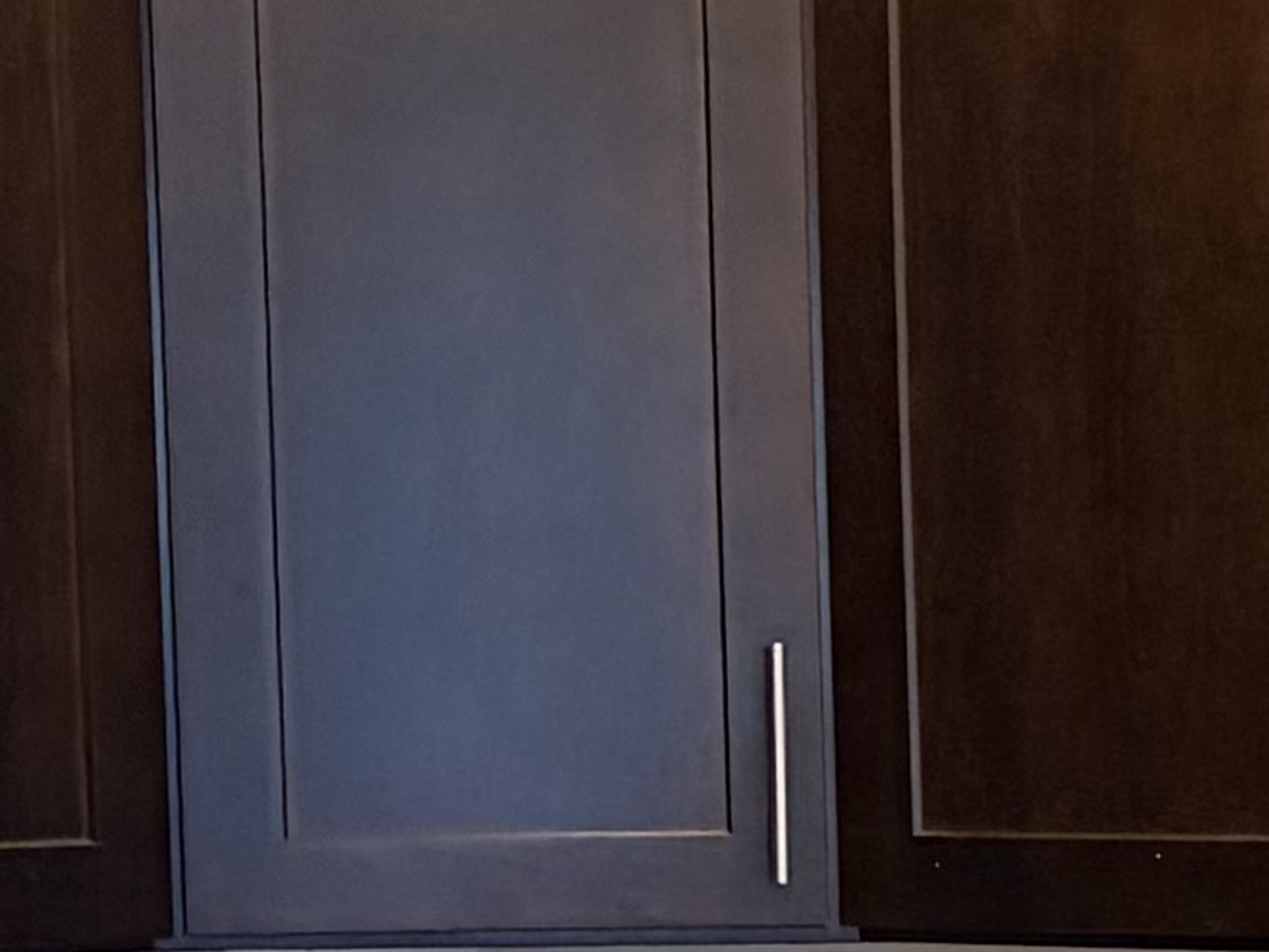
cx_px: 2977
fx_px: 6672
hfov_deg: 9.7
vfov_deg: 8.1
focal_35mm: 182
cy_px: 1227
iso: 320
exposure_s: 1/60
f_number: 1.6
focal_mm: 5.96
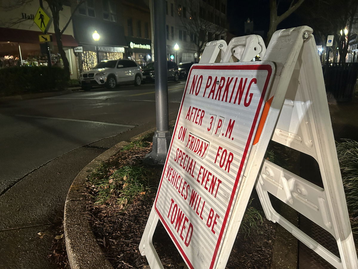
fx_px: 269
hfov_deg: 67.3
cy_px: 134
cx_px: 179
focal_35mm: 26
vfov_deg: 53.1
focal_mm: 5.7
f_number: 1.5
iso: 320
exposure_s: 1/60
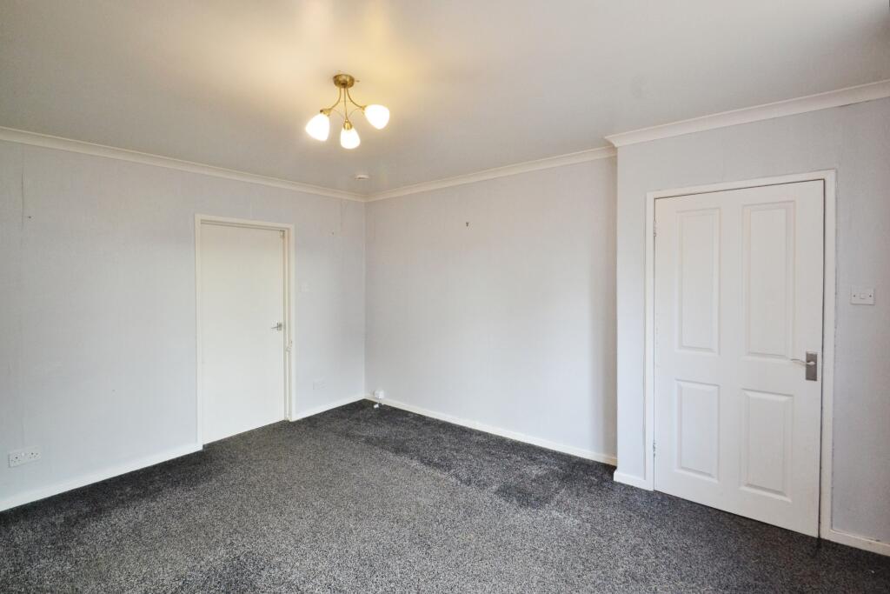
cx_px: 445
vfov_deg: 77.3
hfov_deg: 100.4
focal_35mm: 15
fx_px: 371
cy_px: 297
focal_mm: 10
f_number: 9
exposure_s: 1/15
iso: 1000
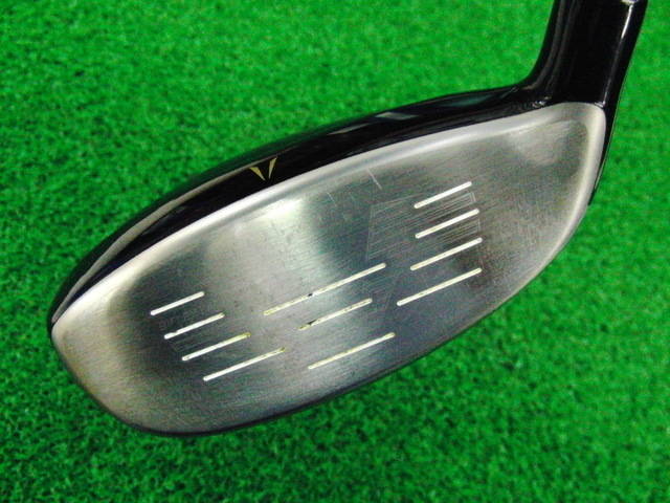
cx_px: 335
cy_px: 252
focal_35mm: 37
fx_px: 716
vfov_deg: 38.7
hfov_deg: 50.1
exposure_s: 1/250
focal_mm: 6.42
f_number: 3.6
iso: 3200
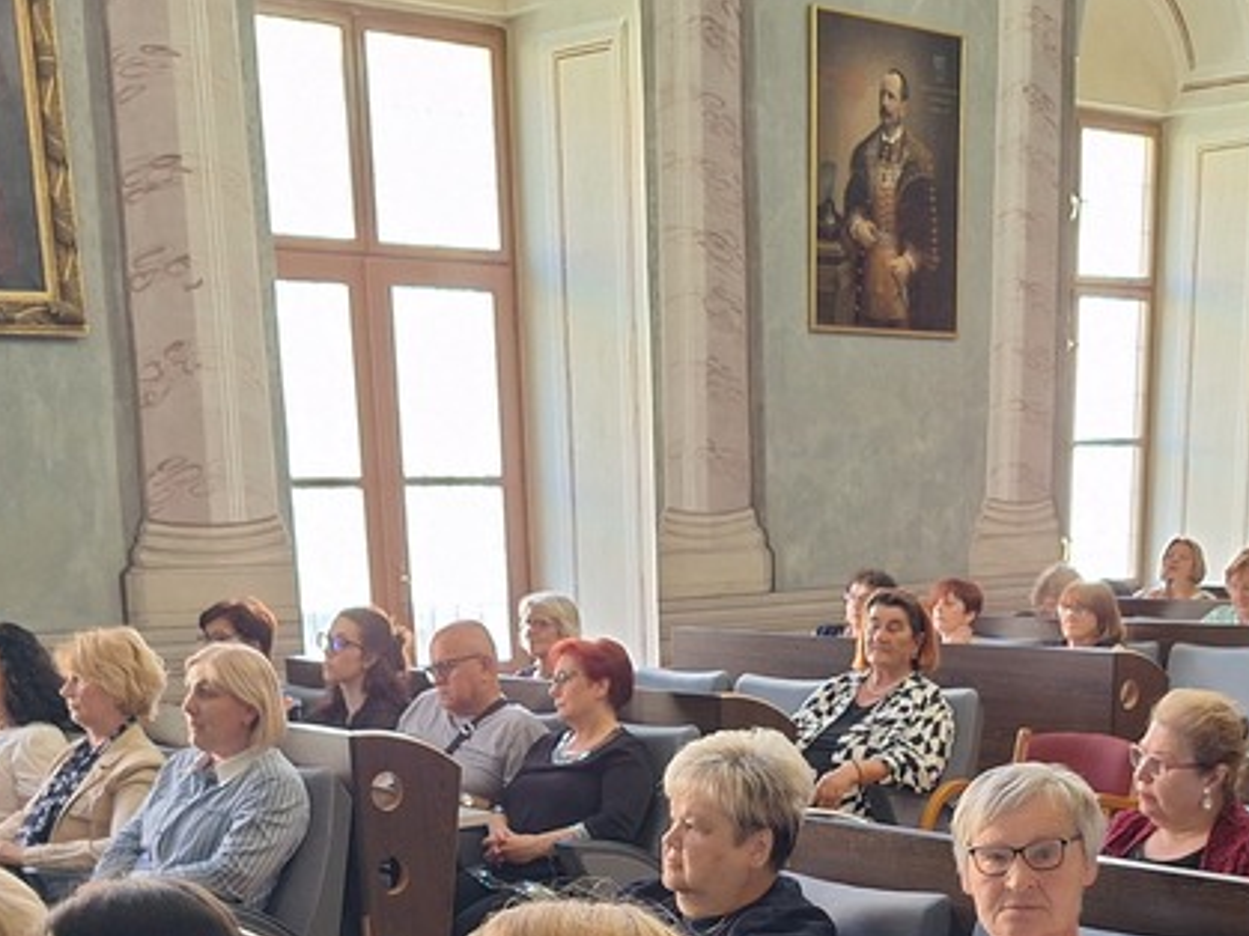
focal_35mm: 56
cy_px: 1075
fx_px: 2020
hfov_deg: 34.3
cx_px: 715
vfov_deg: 24.1
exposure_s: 1/50
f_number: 1.8
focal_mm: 5.54
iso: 200
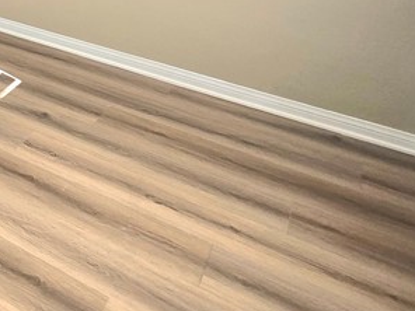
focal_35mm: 45
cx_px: -227
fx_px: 539
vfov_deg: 26.6
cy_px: -106
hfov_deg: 27.1
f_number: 2.2
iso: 32
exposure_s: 1/120
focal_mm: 1.7
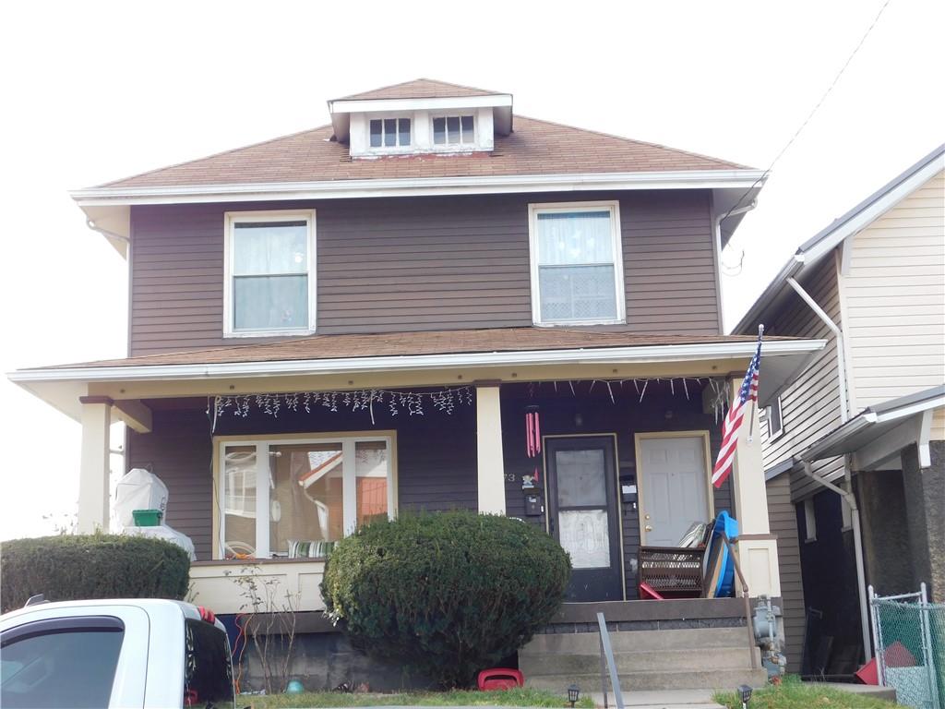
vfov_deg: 28.6
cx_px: 472
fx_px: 1392
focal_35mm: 51
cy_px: 354
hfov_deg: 37.5
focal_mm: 9
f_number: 3.8
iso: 125
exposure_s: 1/125
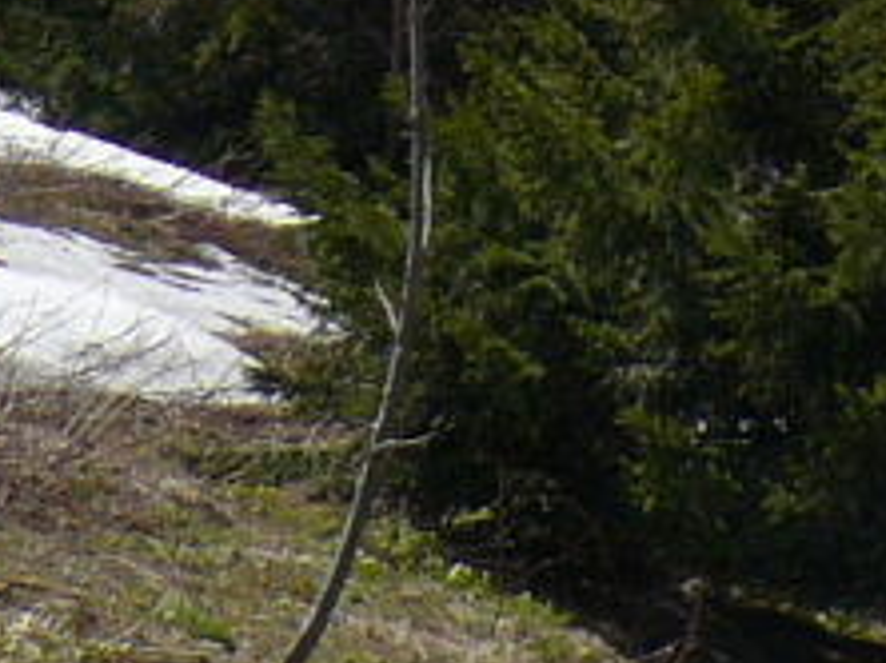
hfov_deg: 8.5
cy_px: -1390
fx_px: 5983
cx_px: 647
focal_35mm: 234
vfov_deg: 5.9
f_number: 6.3
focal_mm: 6
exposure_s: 1/400
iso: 100
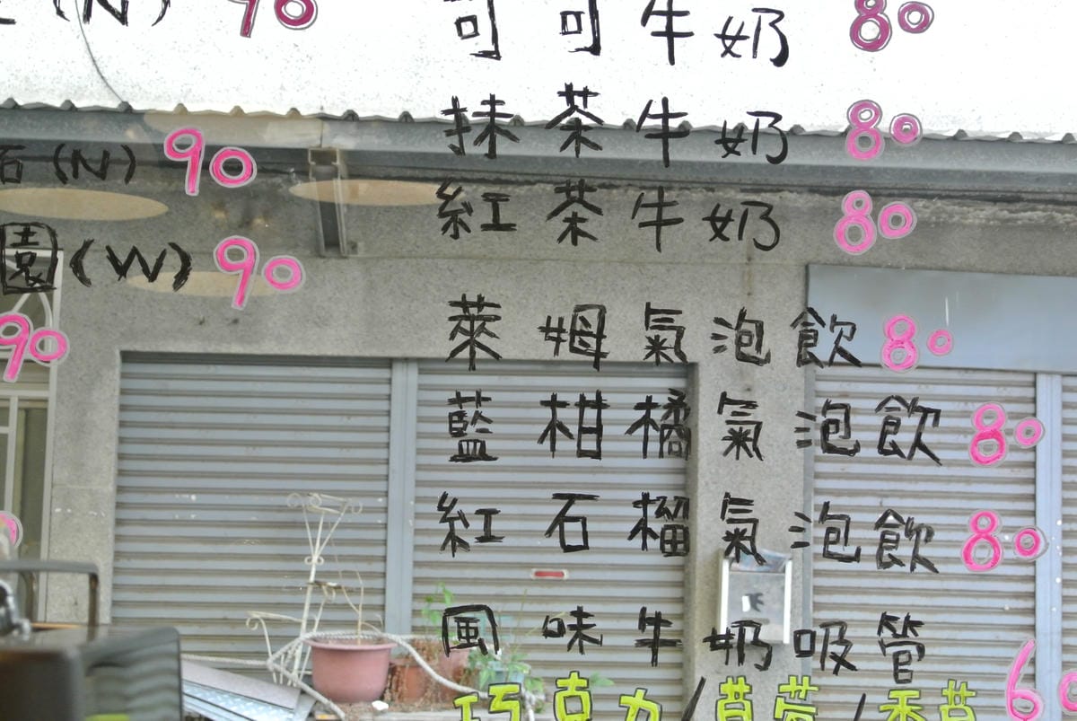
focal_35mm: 72
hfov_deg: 28.0
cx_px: 538
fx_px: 2156
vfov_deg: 19.0
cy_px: 360
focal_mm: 26.7
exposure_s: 1/60
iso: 800
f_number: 5.6
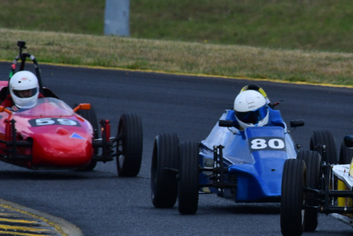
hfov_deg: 1.5
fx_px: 13108
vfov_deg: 1.0
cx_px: 309
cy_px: 127
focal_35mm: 1336
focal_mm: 500
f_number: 11
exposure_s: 1/640
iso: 500
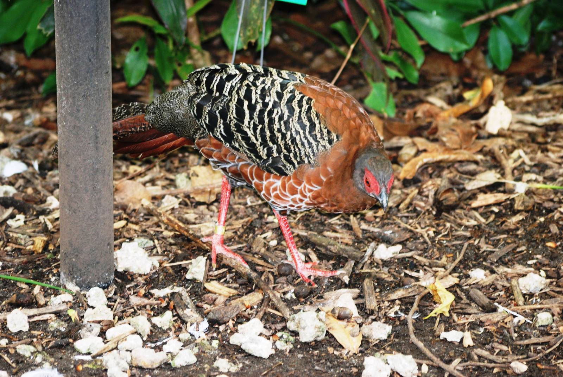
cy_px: 188
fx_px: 2818
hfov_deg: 11.4
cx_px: 282
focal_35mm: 180
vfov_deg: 7.7
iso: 400
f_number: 4.2
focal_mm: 120
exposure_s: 1/60
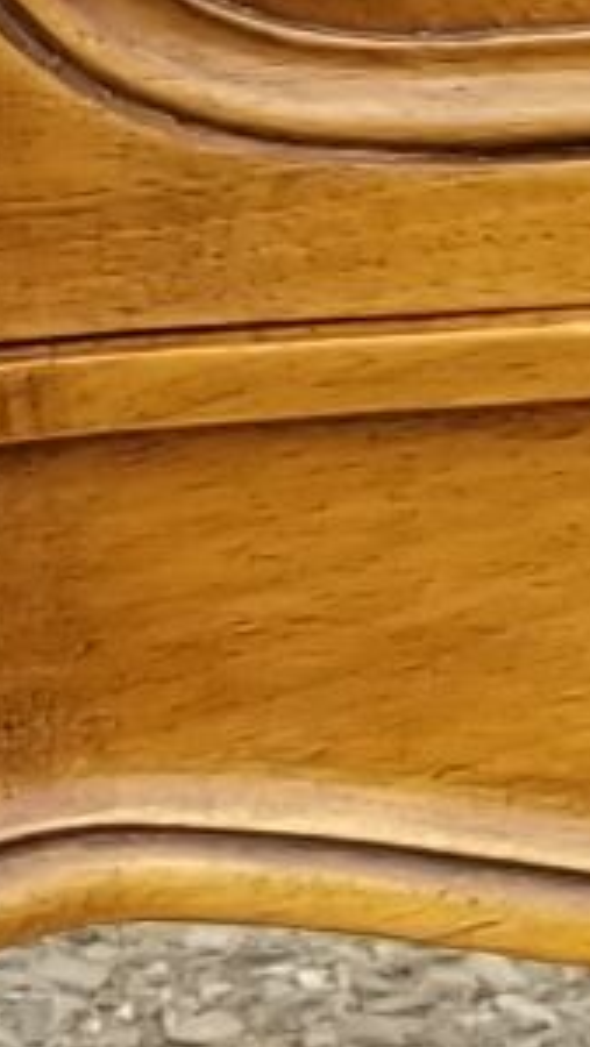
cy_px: -1707
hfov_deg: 4.5
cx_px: 478
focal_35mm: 272
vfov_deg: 7.3
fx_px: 7556
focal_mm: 4.25
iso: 50
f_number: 1.7
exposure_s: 1/772
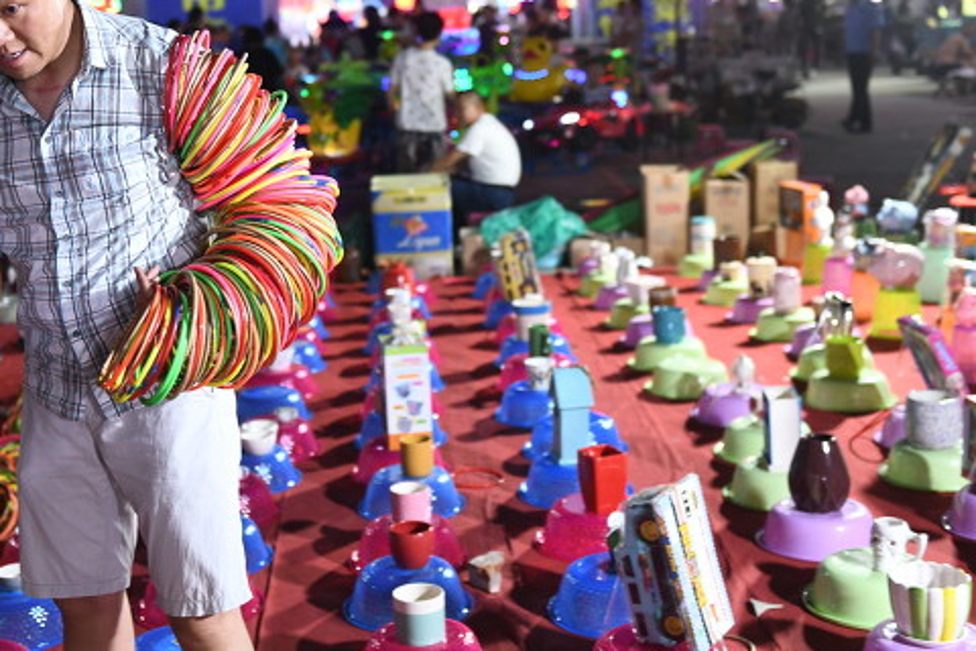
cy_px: 274
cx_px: 407
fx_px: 1518
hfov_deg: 35.6
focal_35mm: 56
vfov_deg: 24.2
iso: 1250
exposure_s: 1/100
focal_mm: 42
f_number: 2.8
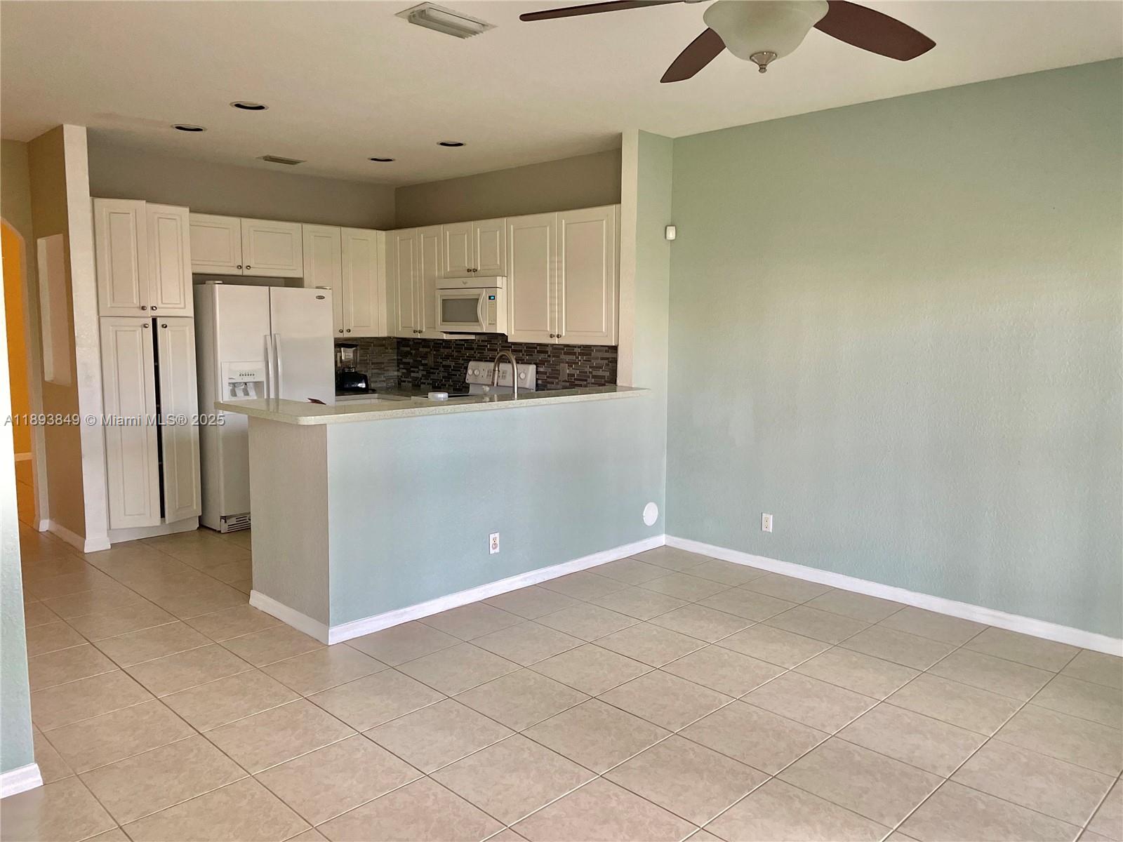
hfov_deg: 67.3
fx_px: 843
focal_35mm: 26
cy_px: 421
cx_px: 562
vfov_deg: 53.1
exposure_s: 1/60
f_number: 1.6
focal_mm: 4.2
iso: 200
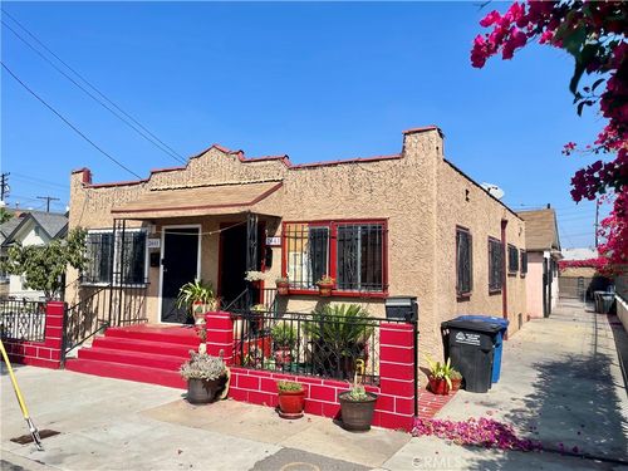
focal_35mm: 26
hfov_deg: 67.3
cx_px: 314
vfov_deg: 53.1
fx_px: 472
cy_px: 236
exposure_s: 1/3861
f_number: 1.6
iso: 32
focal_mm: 4.2
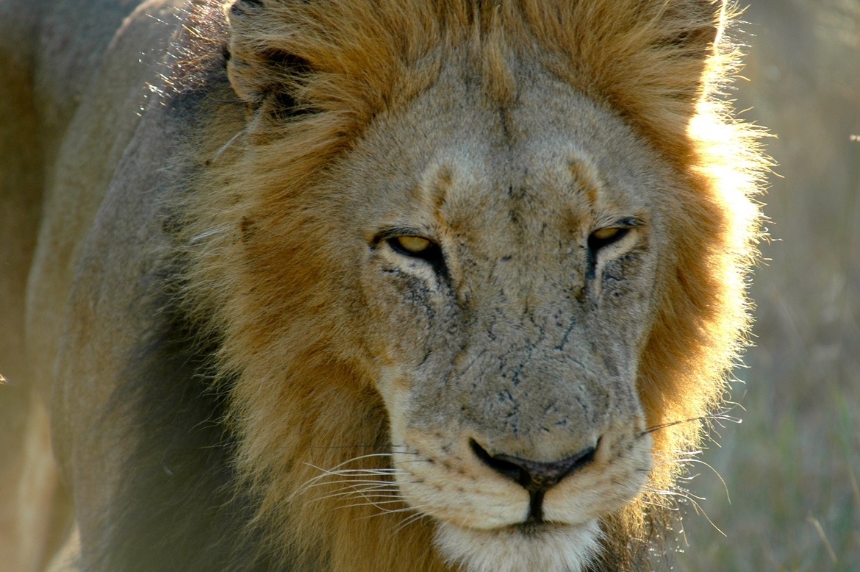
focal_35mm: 600
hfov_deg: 3.4
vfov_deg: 2.3
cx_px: 430
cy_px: 286
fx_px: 14321
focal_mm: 400
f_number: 5.6
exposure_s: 1/160
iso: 200
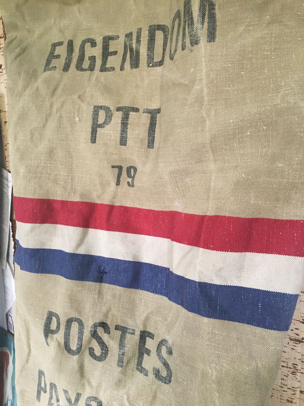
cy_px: 203
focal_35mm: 29
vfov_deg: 61.7
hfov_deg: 48.2
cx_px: 152
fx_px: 340
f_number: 2.2
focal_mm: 4.15
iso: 160
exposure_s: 1/33
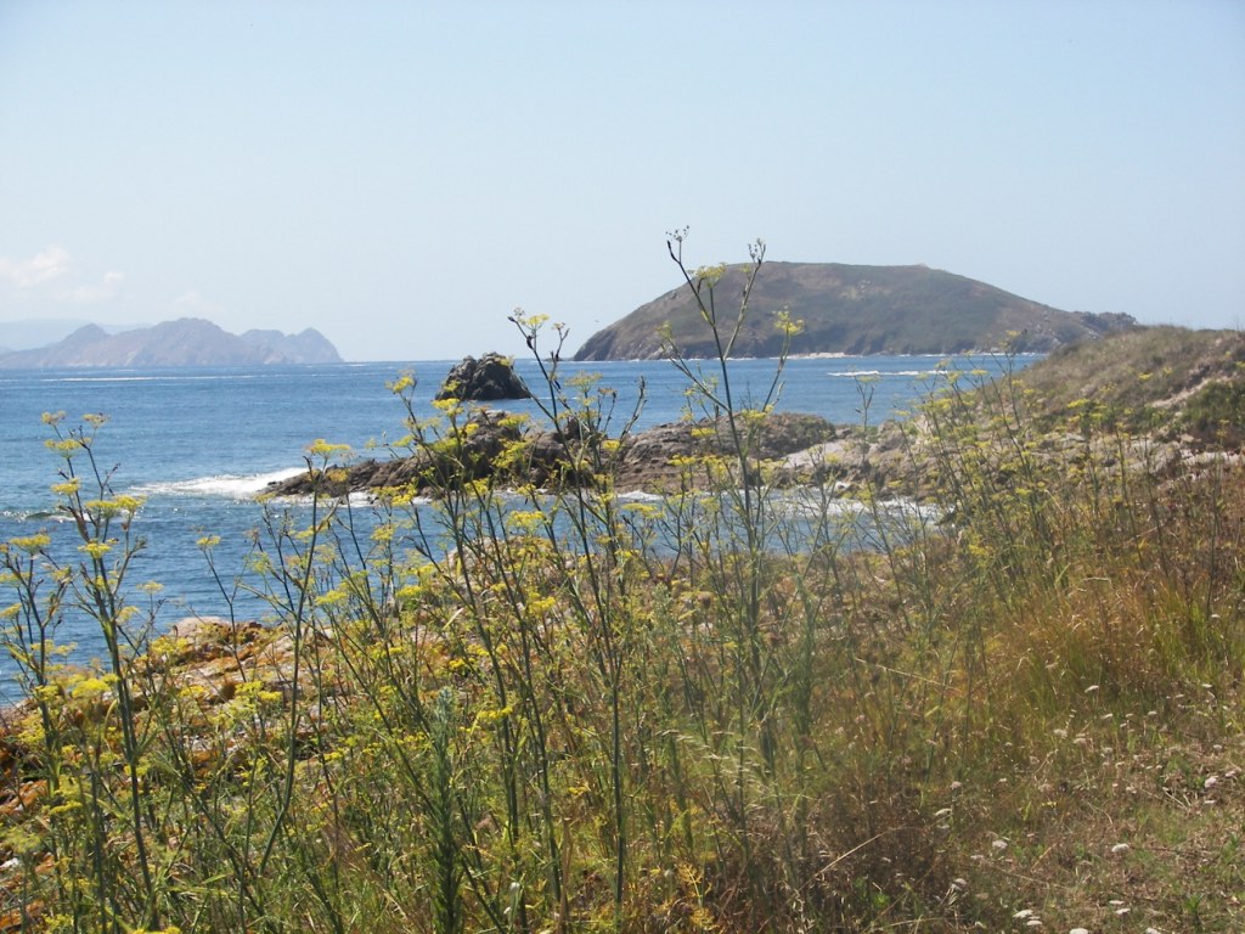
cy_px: 467
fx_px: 3525
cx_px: 622
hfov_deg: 20.0
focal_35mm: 98
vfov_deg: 15.1
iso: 50
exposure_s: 1/800
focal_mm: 16.3
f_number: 3.2
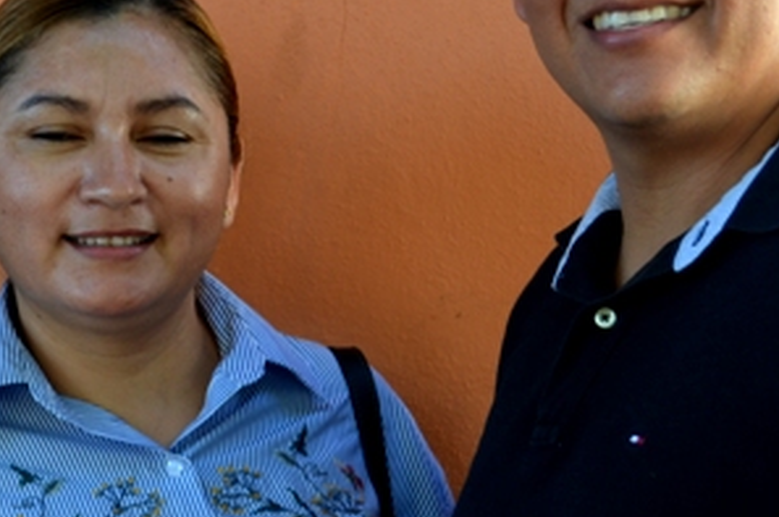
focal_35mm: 124
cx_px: 113
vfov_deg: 11.0
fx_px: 2679
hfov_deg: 16.4
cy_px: 264
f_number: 5.6
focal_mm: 32
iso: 250
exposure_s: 1/125
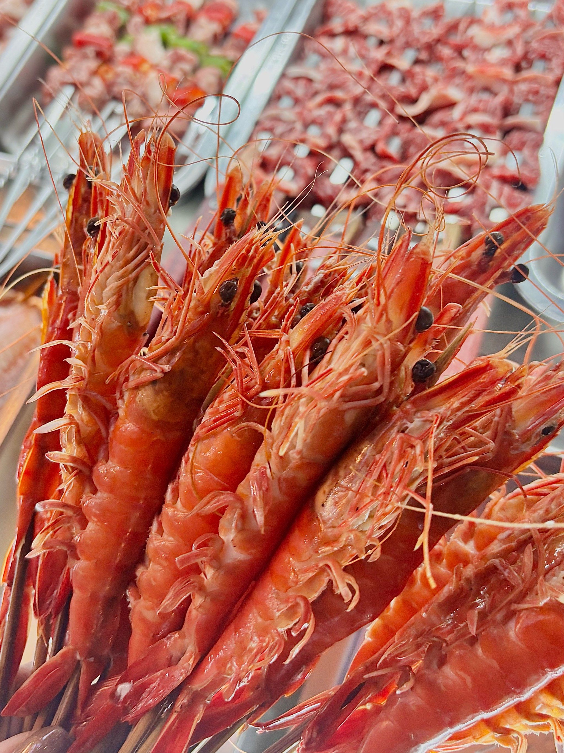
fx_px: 565
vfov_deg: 67.3
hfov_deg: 53.1
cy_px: 376
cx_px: 282
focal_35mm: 26
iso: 80
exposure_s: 1/50
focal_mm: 5.96
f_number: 1.6
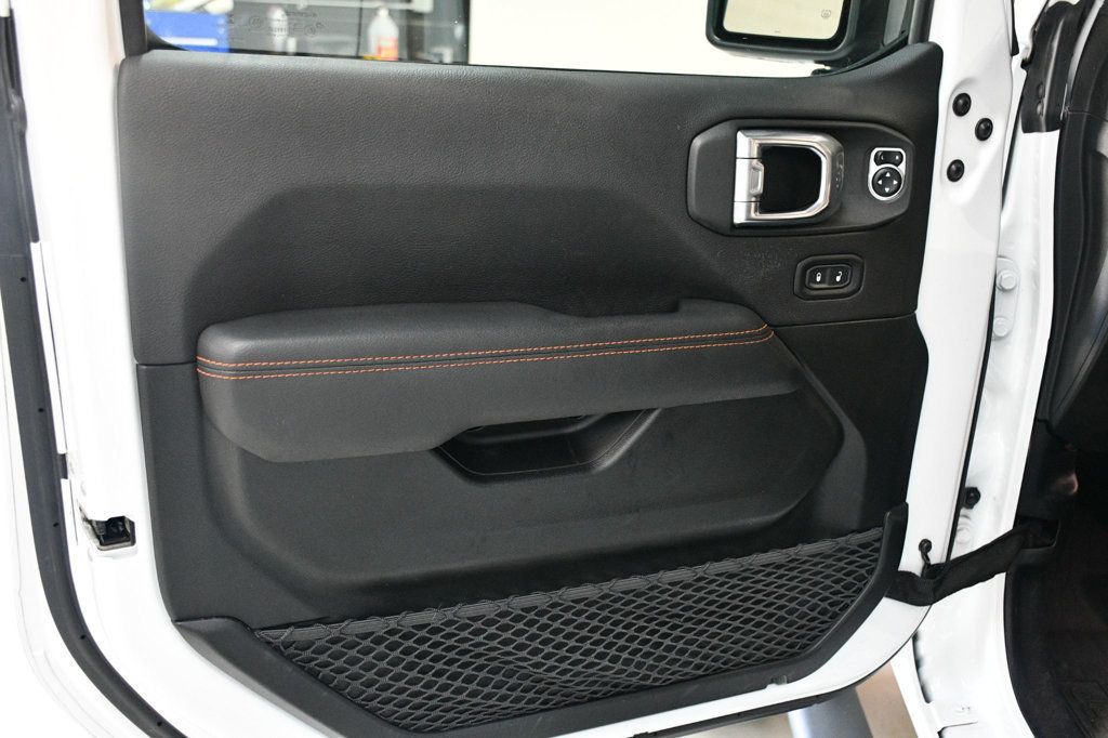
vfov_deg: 34.2
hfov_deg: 49.6
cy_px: 369
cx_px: 554
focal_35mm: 39
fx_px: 1200
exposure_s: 1/80
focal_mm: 26
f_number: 3.8
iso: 3200
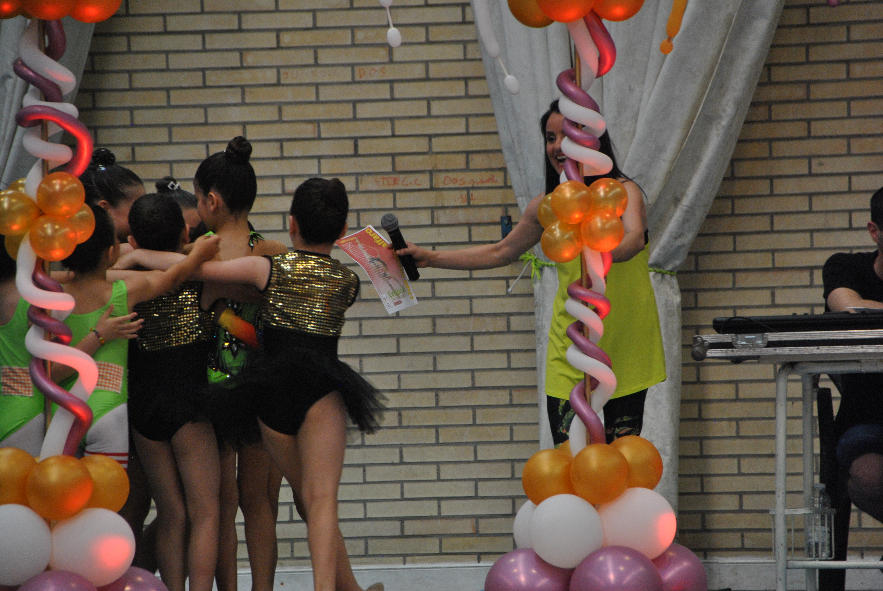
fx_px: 7367
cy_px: 296
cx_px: 442
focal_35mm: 300
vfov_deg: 4.6
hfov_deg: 6.9
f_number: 6.3
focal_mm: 200
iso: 800
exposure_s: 1/160
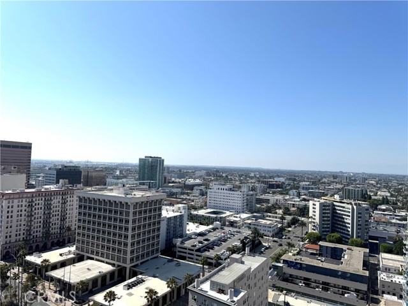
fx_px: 283
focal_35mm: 24
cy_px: 153
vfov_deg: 56.8
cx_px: 204
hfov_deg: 71.6
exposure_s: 1/10417
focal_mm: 6.76
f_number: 1.78
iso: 80
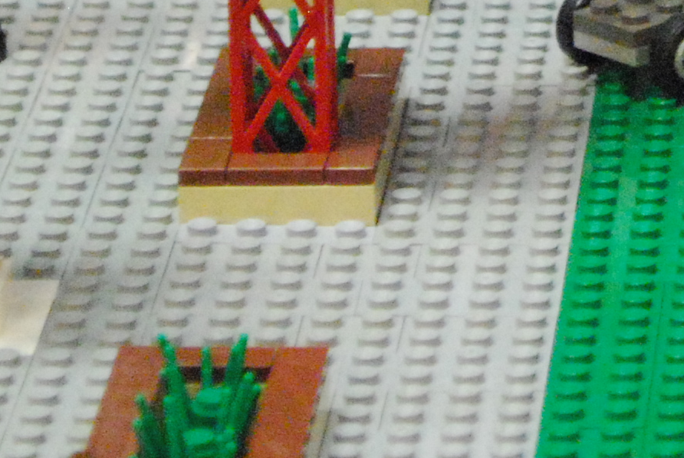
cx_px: 910
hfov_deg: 5.7
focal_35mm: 358
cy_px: -415
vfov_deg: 3.8
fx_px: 6813
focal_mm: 55
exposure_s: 1/30
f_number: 5.6
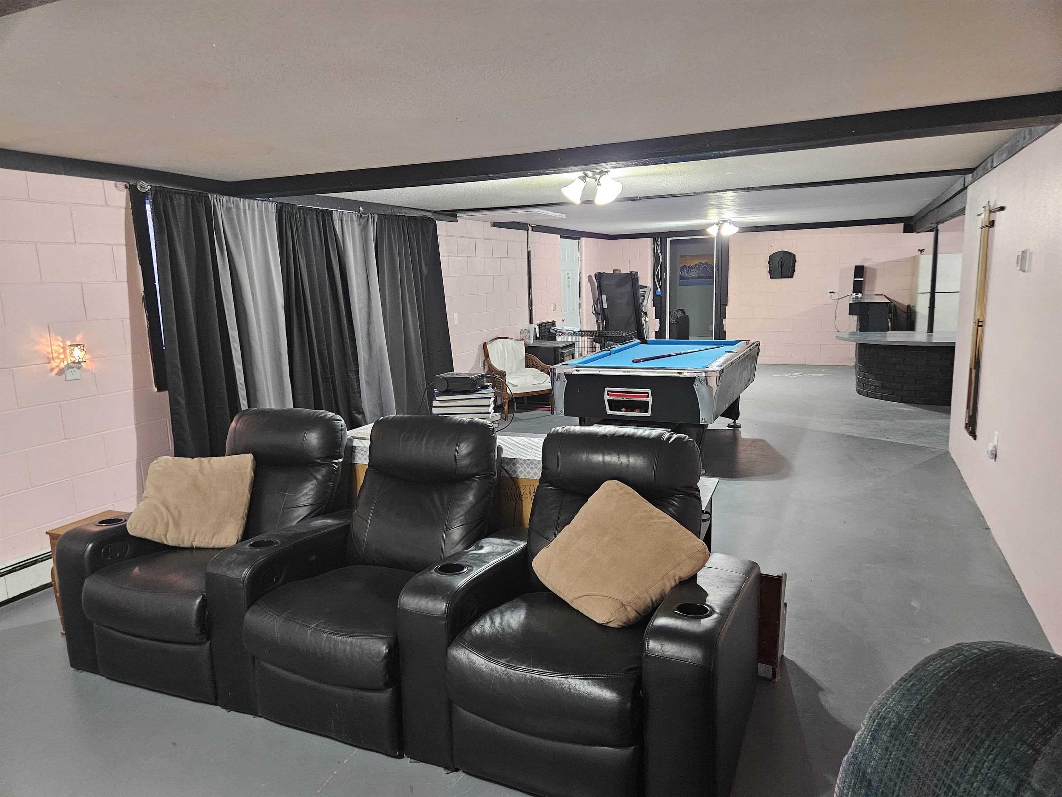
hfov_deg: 73.9
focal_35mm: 23
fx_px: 706
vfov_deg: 58.9
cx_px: 531
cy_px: 398
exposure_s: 1/60
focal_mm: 5.4
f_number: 1.8
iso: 800
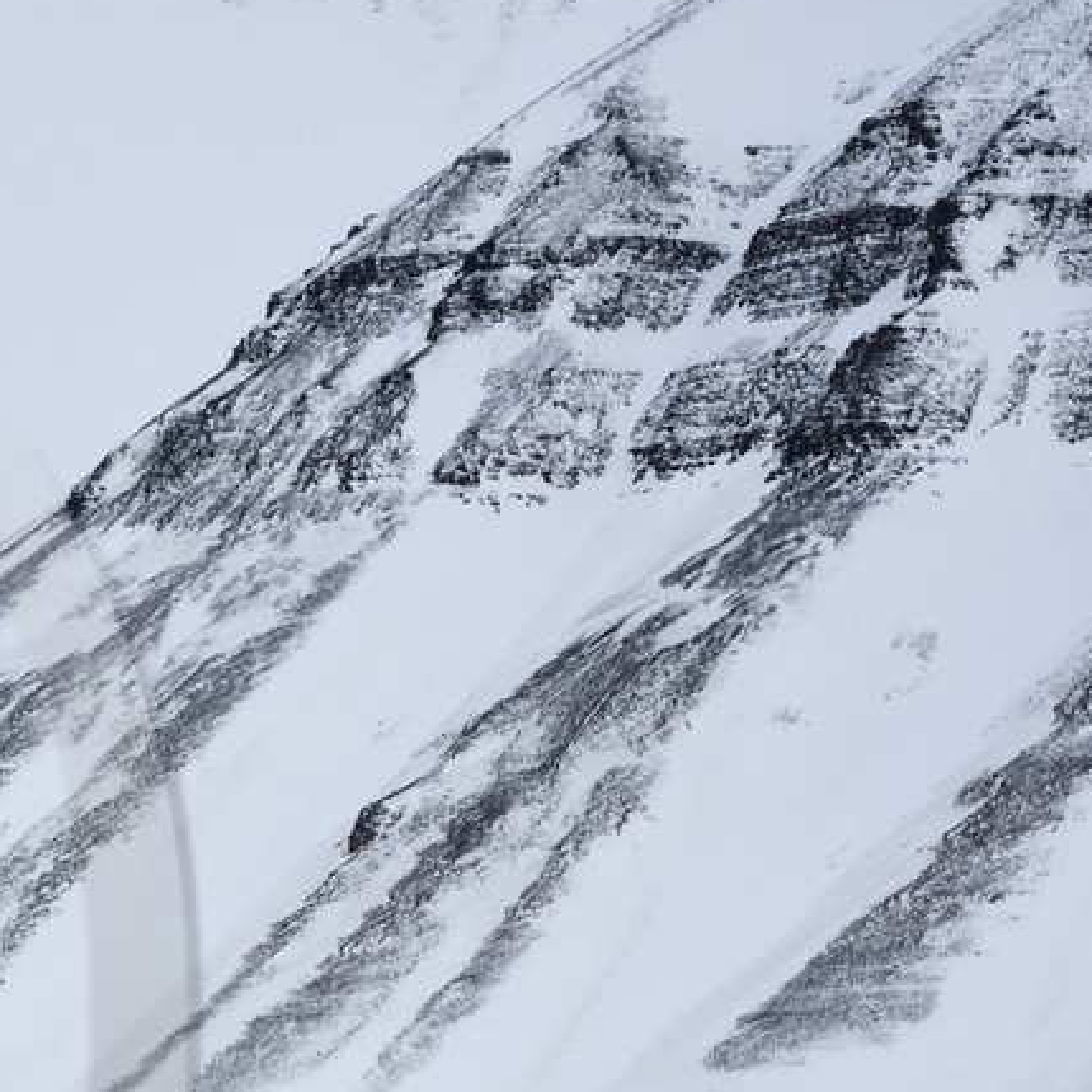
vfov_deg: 4.6
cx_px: -861
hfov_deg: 4.6
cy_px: 1008
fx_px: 13527
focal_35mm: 379
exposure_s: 1/250
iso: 400
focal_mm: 120
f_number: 8
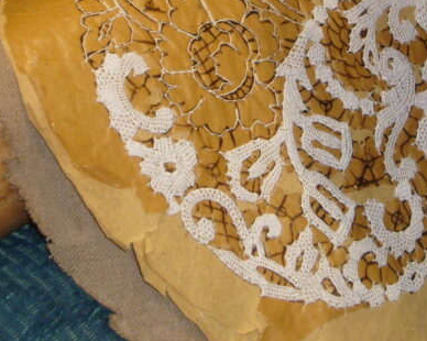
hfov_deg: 14.4
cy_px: 22
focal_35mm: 134
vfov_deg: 11.4
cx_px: 265
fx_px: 1693
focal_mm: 8.7
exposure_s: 1/60
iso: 100
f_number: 3.3
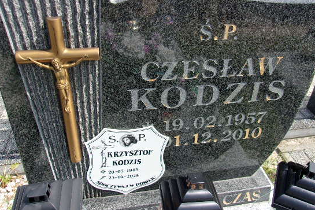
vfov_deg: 39.8
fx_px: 289
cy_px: 87
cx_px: 173
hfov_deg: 57.1
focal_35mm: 33
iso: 80
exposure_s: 1/50
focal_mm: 4.9
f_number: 10.4
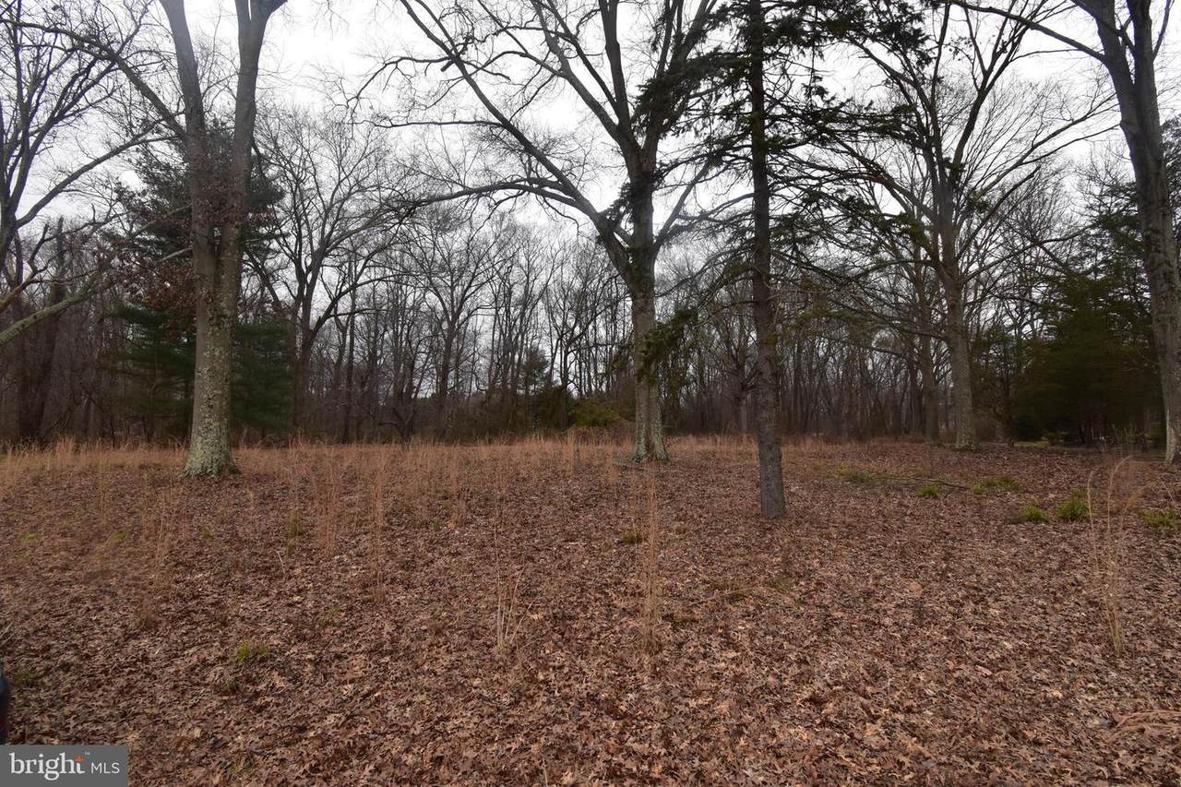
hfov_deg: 95.0
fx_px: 541
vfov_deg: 72.0
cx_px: 590
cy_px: 394
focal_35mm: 16
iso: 400
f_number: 10
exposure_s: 1/200
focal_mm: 11
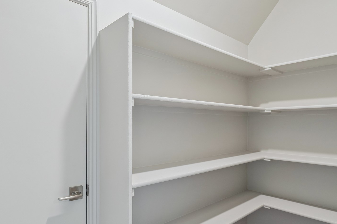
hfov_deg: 75.9
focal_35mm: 23
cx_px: 153
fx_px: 215
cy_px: 116
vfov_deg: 55.1
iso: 200
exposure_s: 1/40
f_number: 5.6
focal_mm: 16
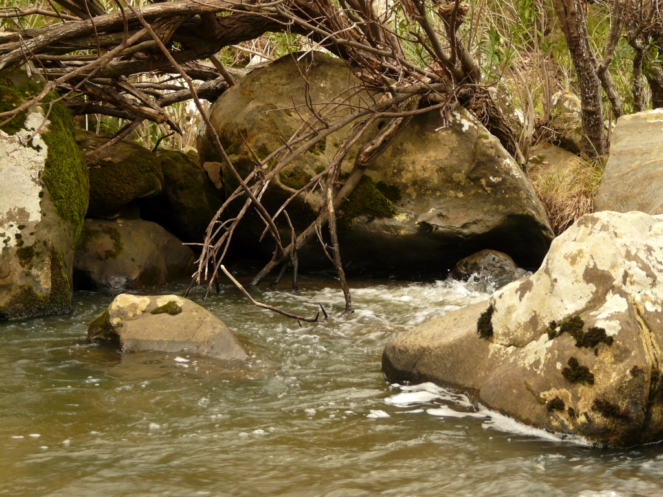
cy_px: 248
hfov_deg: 30.3
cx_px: 332
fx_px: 1226
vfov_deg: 22.9
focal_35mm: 64
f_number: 3.2
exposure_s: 1/50
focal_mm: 10.5
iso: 100
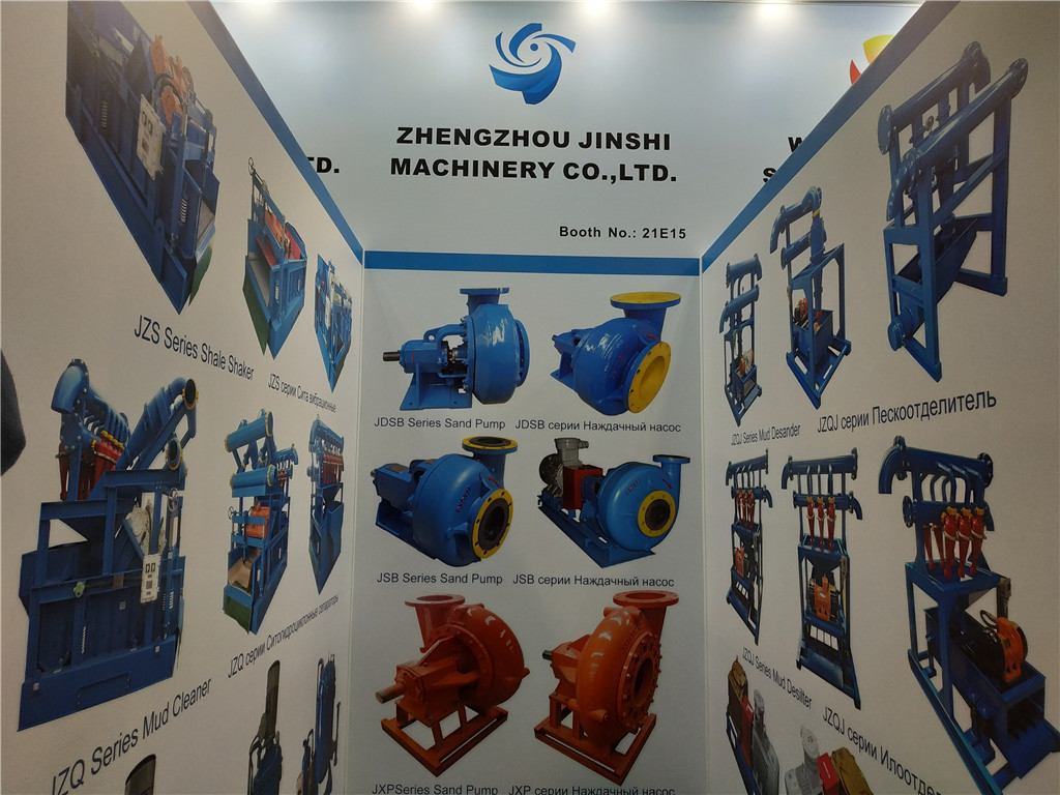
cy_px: 398
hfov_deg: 71.6
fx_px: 735
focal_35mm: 24
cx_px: 530
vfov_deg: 56.8
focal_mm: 3.94
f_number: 1.9
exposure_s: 1/100
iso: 160
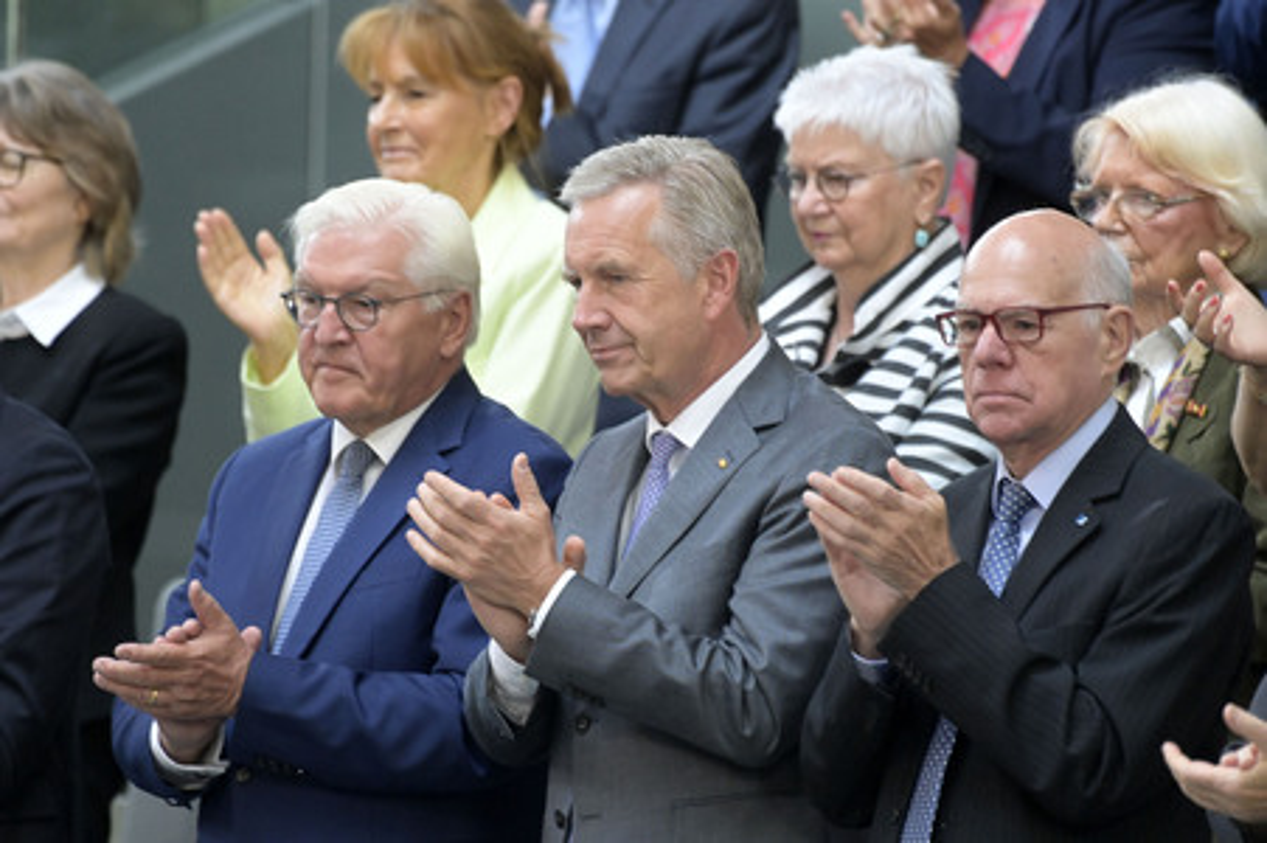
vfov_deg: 3.0
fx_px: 16177
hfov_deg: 4.5
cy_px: 422
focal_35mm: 460
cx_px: 634
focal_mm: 460
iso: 10000
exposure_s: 1/250
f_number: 5.6
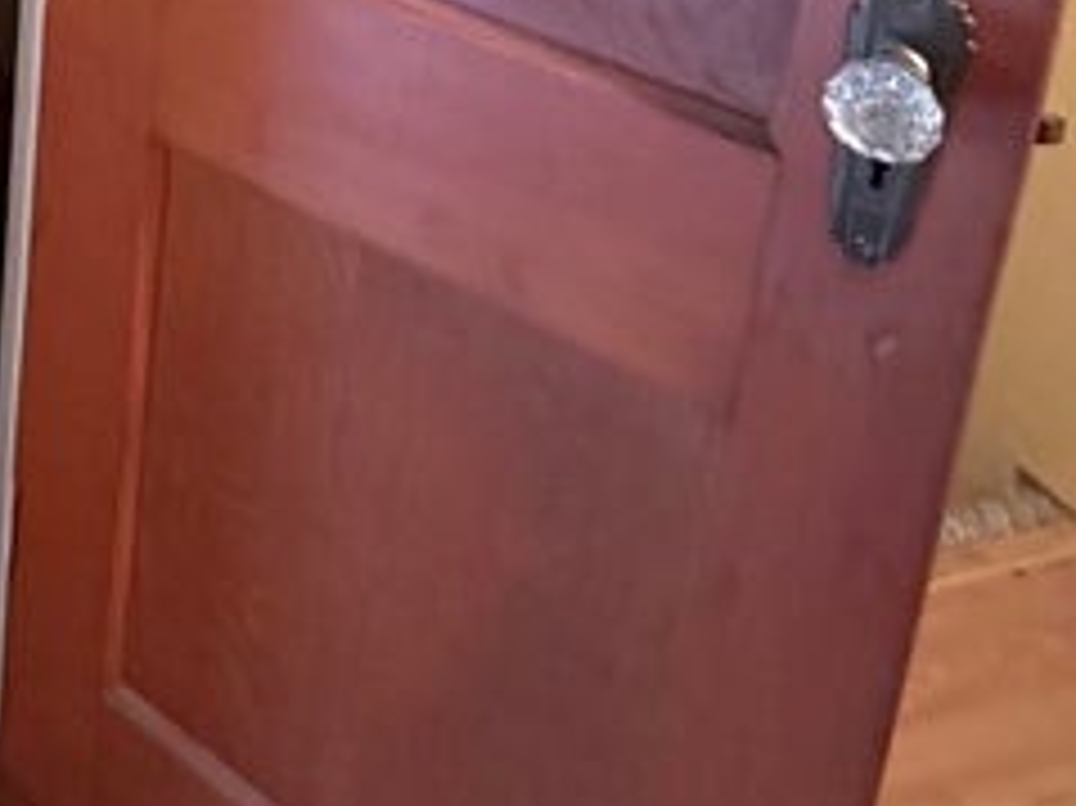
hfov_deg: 34.4
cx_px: -25
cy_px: -392
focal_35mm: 50
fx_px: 1553
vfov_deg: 23.5
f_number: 2.2
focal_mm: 2.22
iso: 1600
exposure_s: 1/40
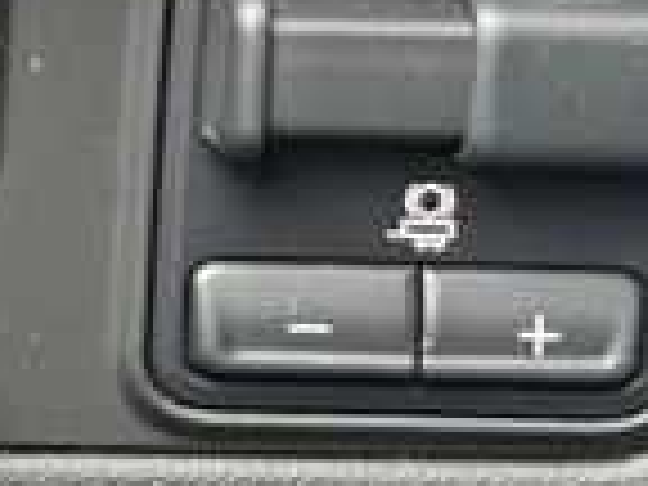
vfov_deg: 6.9
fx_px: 3987
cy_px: -63
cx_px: -243
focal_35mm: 213
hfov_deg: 9.1
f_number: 1.78
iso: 320
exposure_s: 1/40
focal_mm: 6.76
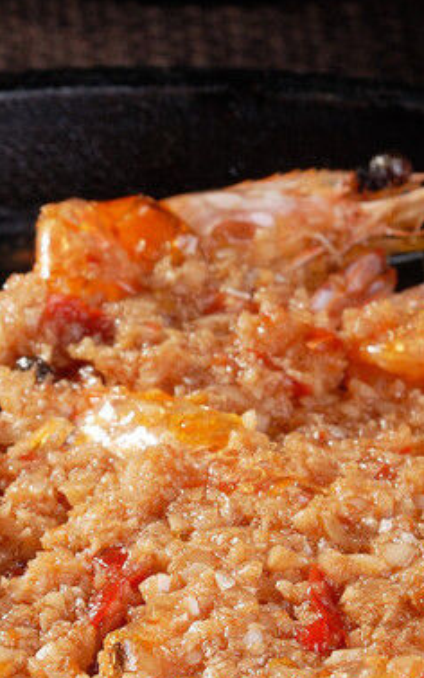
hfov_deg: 4.5
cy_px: 560
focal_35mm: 292
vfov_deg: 7.2
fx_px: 5393
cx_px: 70
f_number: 13
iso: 100
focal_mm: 60
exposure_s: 1/200
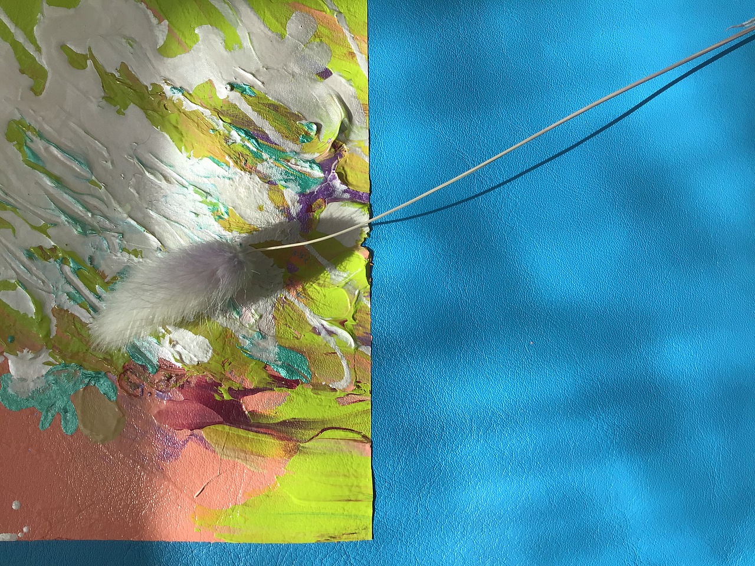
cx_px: 378
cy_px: 283
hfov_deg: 58.4
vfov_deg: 45.4
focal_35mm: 31
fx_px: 676
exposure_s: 1/354
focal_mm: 3.3
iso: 25
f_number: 2.4
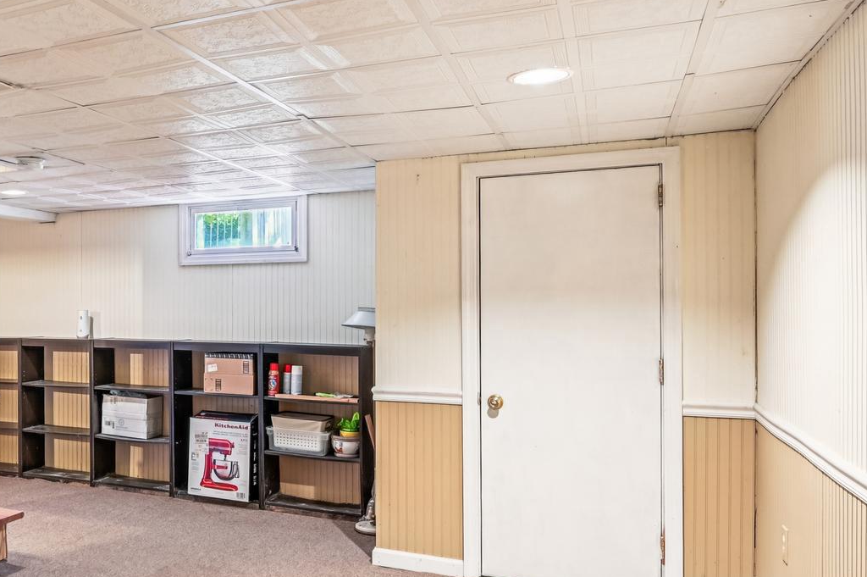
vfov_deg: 41.0
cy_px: 310
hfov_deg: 54.0
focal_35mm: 32
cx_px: 151
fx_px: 770
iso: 100
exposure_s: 3
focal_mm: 16
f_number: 8
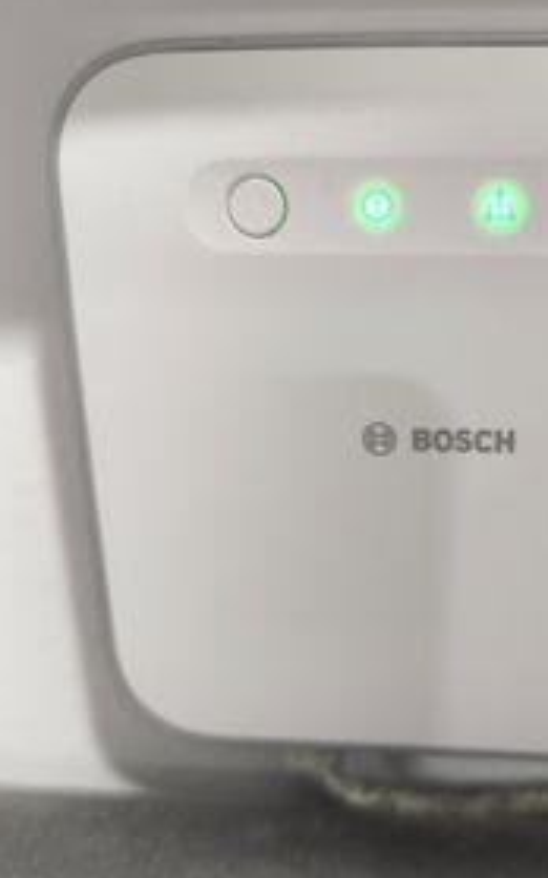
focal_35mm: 35
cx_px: 435
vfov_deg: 55.3
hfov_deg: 35.1
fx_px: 838
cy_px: 459
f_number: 1.6
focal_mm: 6.57
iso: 800
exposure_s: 1/50
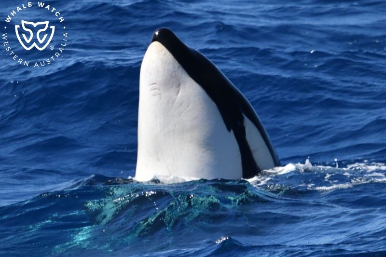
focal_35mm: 600
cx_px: 193
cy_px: 128
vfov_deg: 2.3
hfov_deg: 3.4
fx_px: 6432
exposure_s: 1/8000
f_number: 6.3
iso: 1600
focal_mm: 600
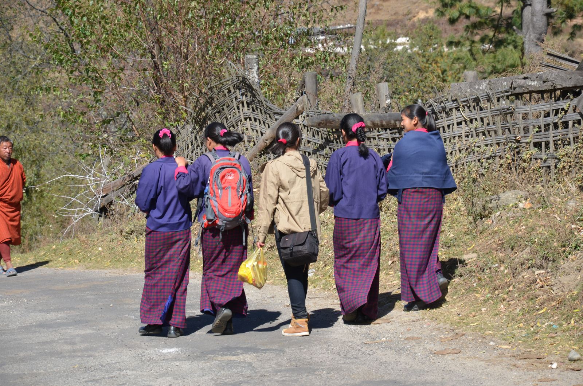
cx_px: 292
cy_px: 193
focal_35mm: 158
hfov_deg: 13.1
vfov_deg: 8.7
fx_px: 2545
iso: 125
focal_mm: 105
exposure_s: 1/250
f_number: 8
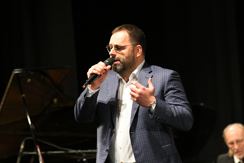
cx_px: 122
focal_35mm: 300
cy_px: 82
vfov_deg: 4.6
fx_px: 2033
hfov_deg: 6.9
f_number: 4
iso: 3200
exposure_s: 1/320
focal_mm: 200
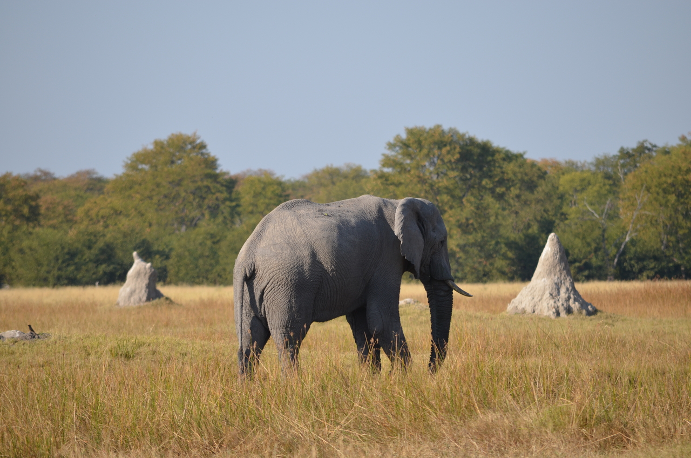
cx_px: 346
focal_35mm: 420
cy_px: 229
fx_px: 8046
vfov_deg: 3.3
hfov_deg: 4.9
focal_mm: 280
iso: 200
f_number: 6.3
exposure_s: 1/640
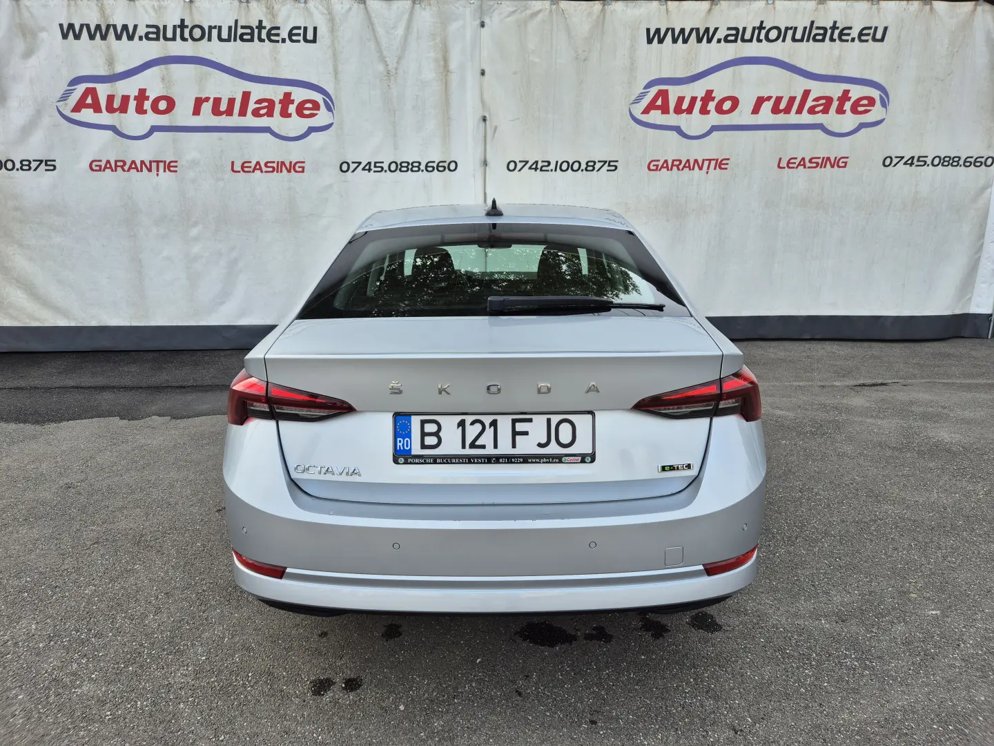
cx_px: 497
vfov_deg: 58.9
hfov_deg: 73.9
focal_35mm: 23
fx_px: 660
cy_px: 373
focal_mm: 5.4
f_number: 1.8
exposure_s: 1/564
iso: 25
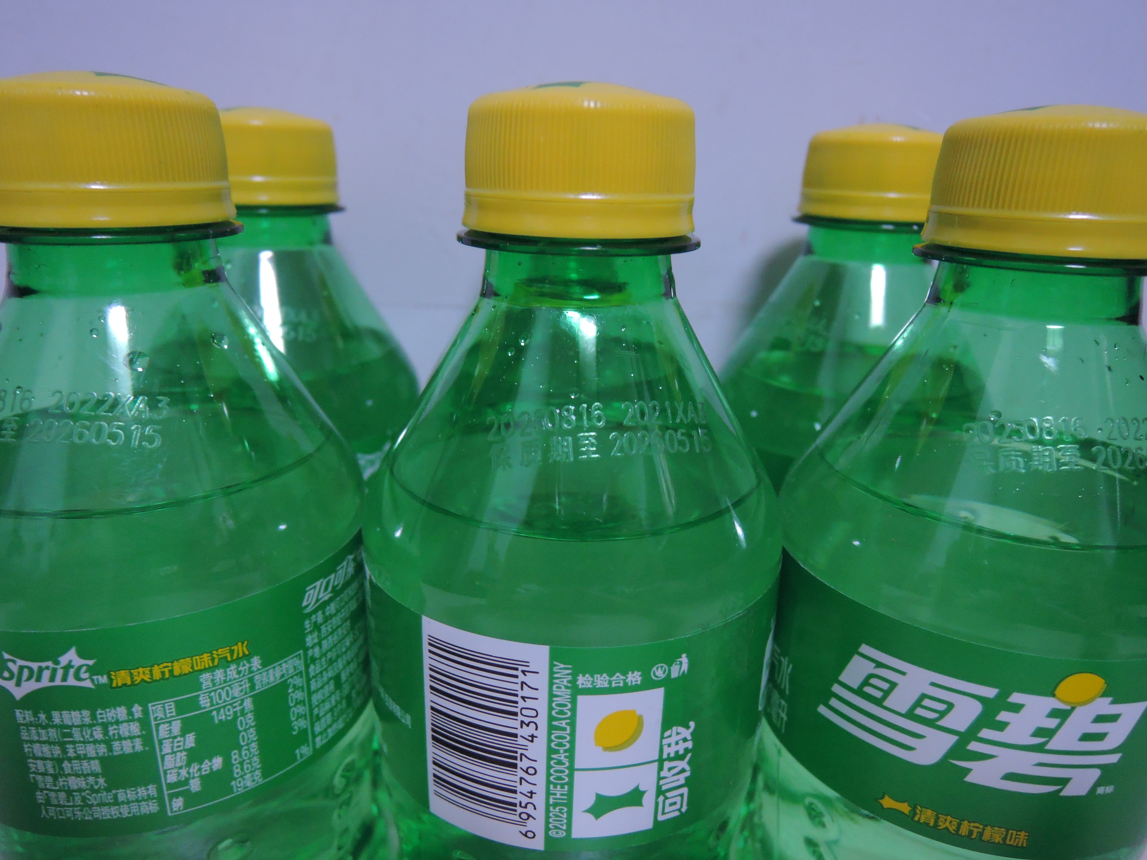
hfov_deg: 71.6
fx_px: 795
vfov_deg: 56.8
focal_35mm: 24
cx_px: 574
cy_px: 430
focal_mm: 5.1
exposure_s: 1/8
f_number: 2.5
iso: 720
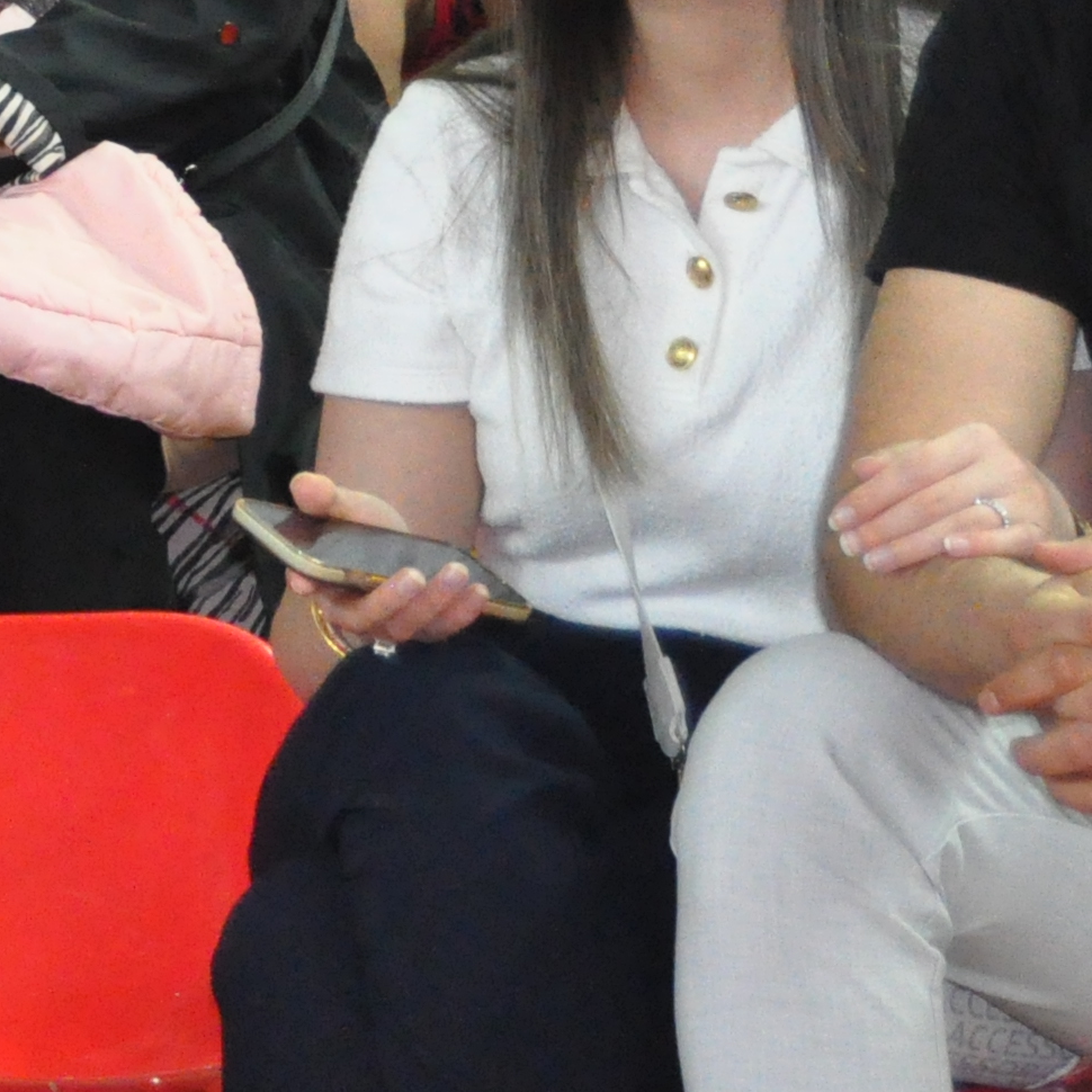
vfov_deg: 8.0
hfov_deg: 7.9
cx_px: -986
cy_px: -457
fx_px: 7638
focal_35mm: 214
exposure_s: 1/100
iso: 3200
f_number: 5.6
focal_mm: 38
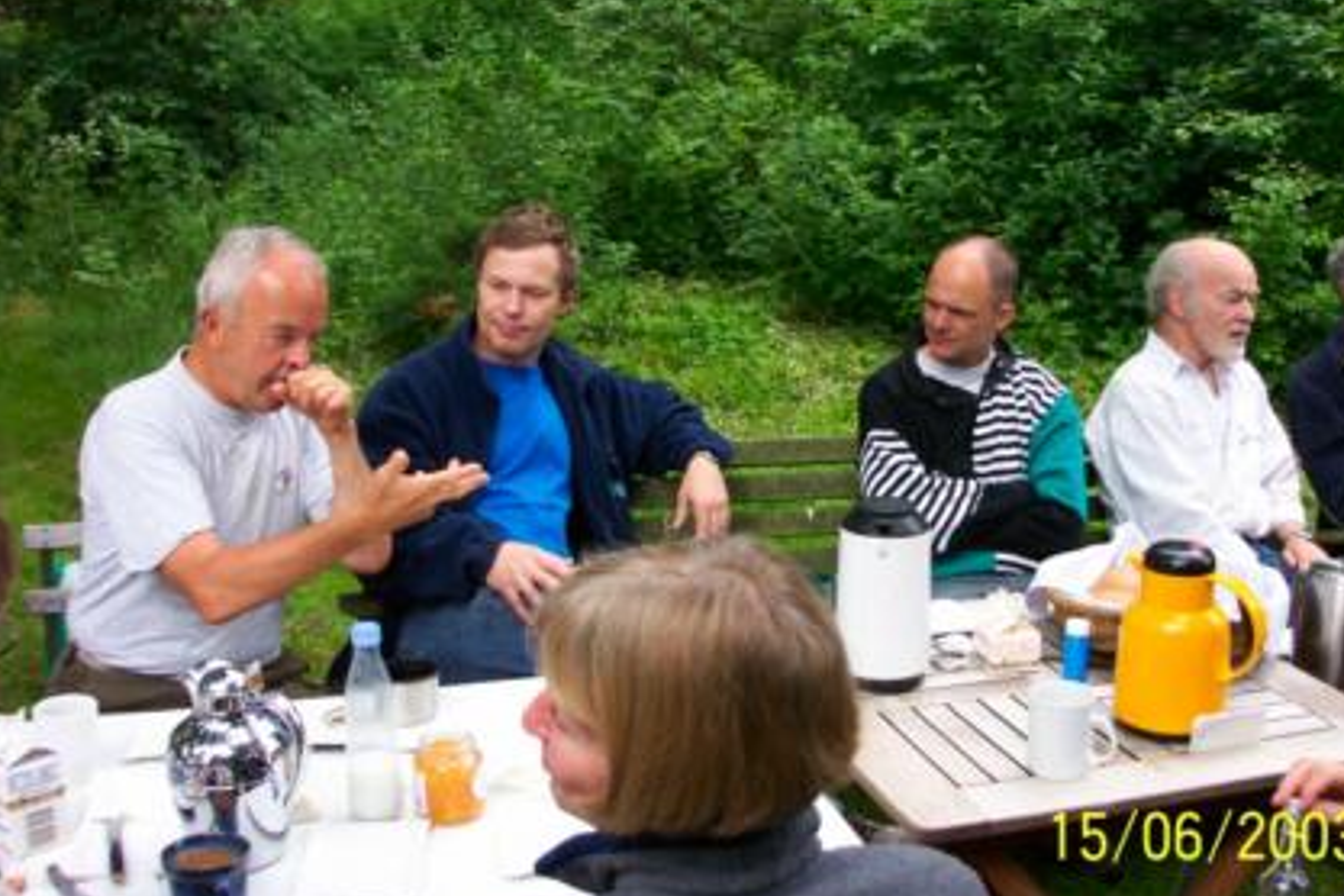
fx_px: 1568
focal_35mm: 42
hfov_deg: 46.4
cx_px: 725
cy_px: 388
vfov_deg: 31.9
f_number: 2.8
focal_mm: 7.5
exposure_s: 1/250
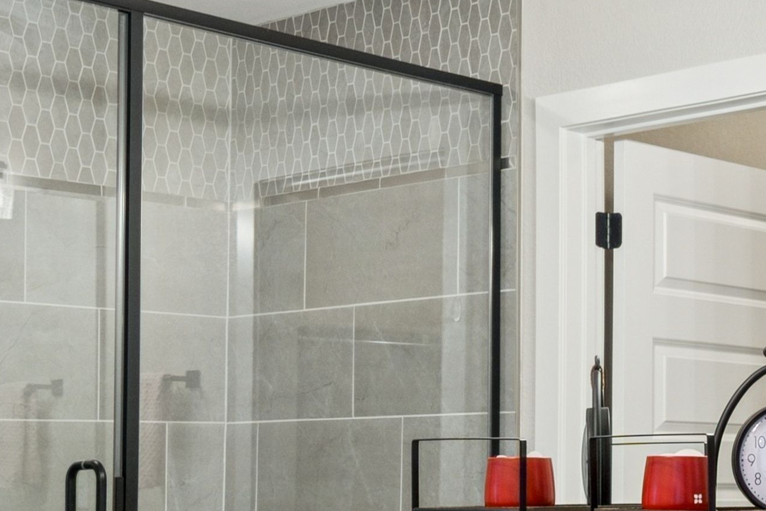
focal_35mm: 77
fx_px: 1646
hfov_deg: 24.6
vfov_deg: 17.3
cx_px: 821
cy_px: 504
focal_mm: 16.5
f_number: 9
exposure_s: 1/30
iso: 400
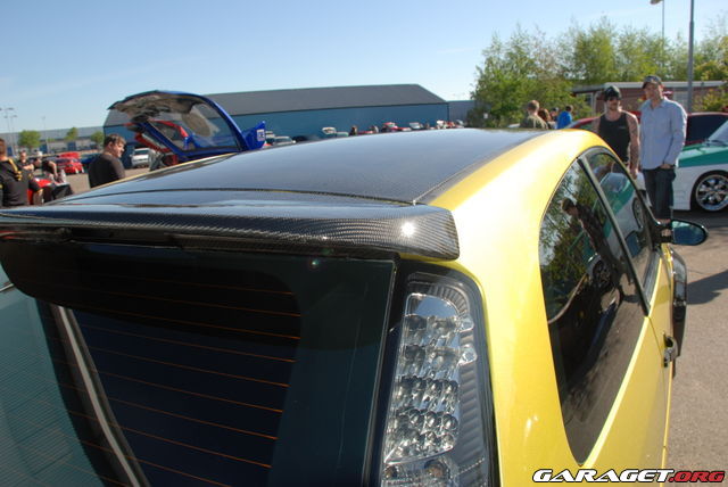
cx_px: 364
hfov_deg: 67.3
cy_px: 244
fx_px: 546
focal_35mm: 27
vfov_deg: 48.0
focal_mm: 18
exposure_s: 1/200
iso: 100
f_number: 8
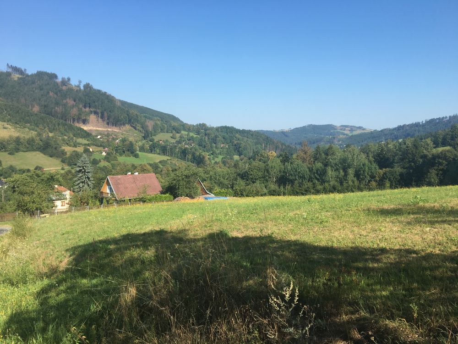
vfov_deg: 48.2
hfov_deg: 61.7
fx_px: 384
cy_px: 172
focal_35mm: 29
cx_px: 229
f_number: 2.2
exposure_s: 1/986
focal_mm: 4.15
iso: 25
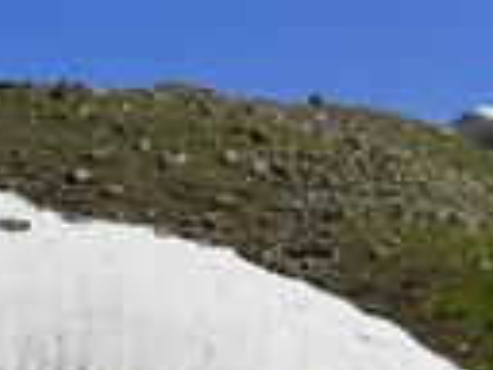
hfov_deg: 10.4
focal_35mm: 189
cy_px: 412
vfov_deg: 7.8
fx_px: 2692
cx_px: 408
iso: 200
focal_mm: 60
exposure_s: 1/320
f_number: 14
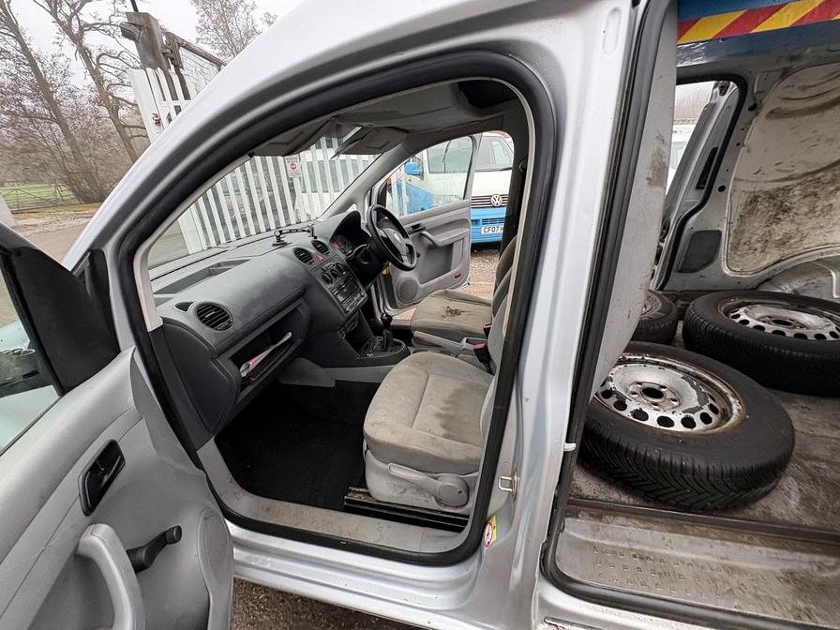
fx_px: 340
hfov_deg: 102.1
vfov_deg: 85.7
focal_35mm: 14
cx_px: 420
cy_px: 315
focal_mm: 2.22
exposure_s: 1/168
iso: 50
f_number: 2.2
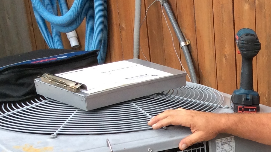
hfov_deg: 21.8
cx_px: 320
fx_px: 654
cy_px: 241
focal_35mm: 91
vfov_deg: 12.5
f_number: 2.4
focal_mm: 3.3
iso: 40
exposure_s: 1/120
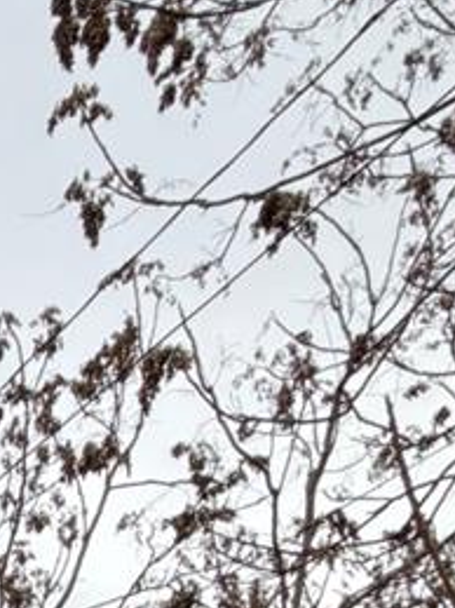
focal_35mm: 81
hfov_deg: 13.0
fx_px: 1421
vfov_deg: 17.9
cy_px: 1166
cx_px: -681
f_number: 2.2
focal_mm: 2.22
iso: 40
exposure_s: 1/238
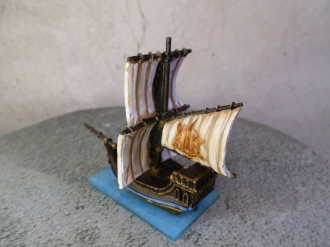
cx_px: 165
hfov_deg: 63.4
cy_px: 124
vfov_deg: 49.7
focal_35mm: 28
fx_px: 267
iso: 400
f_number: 3.1
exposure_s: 1/160
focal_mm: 5
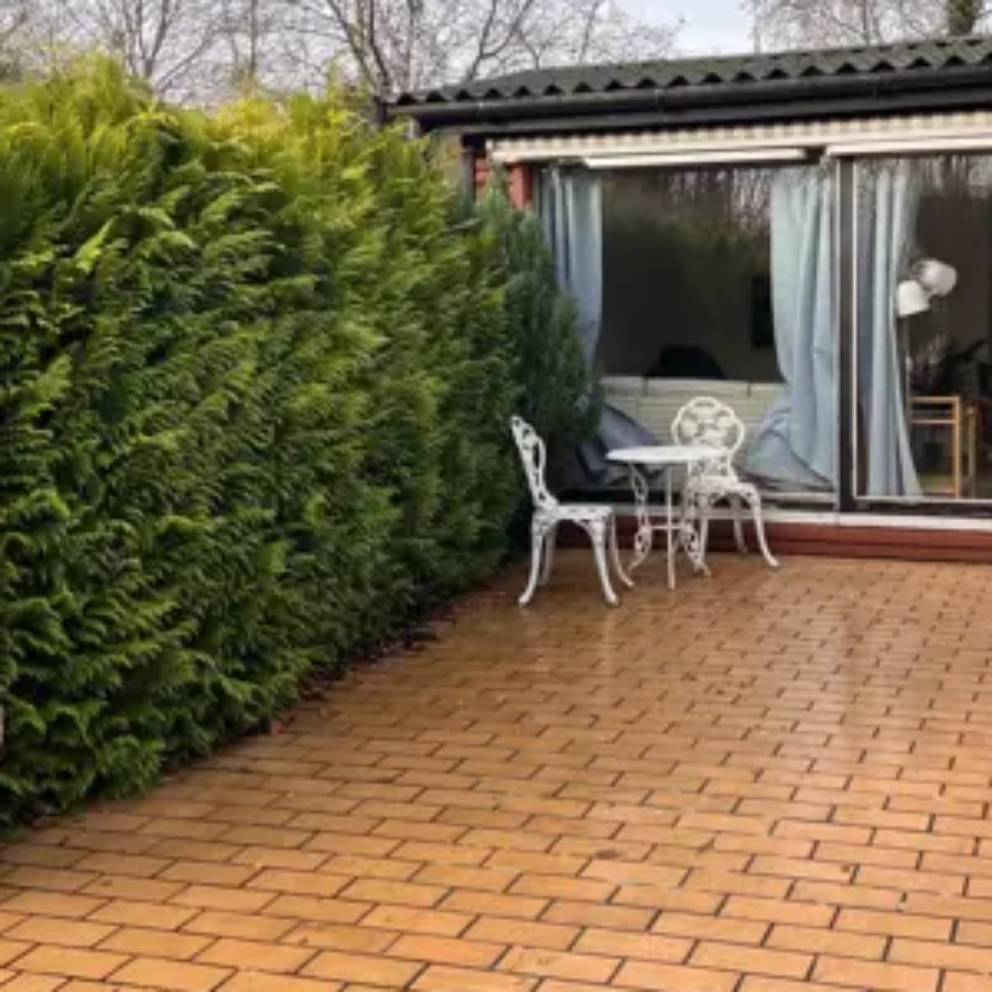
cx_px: 575
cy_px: 420
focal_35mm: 46
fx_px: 1491
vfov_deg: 36.7
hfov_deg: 36.7
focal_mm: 5.7
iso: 50
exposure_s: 1/526
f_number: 1.5
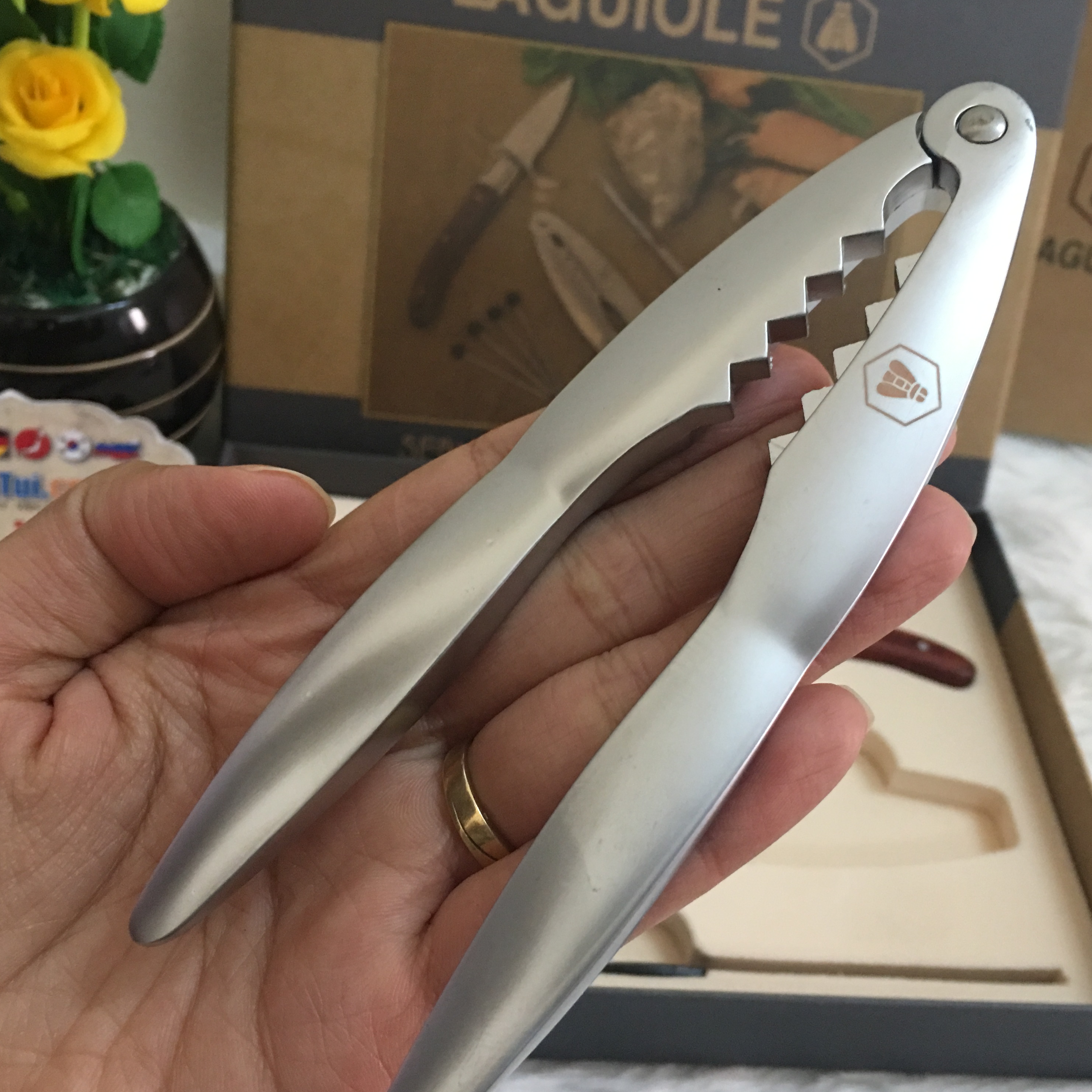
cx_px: 609
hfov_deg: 47.1
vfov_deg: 47.2
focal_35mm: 35
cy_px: 555
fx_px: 1249
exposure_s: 1/17
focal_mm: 4.15
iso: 125
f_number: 2.2
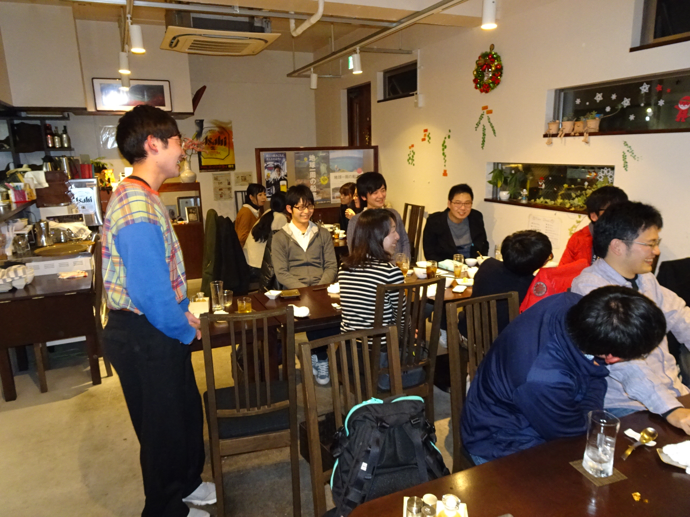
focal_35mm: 24
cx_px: 345
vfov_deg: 56.8
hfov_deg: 71.6
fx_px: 478
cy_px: 258
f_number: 3.5
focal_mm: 4.1
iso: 800
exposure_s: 1/30
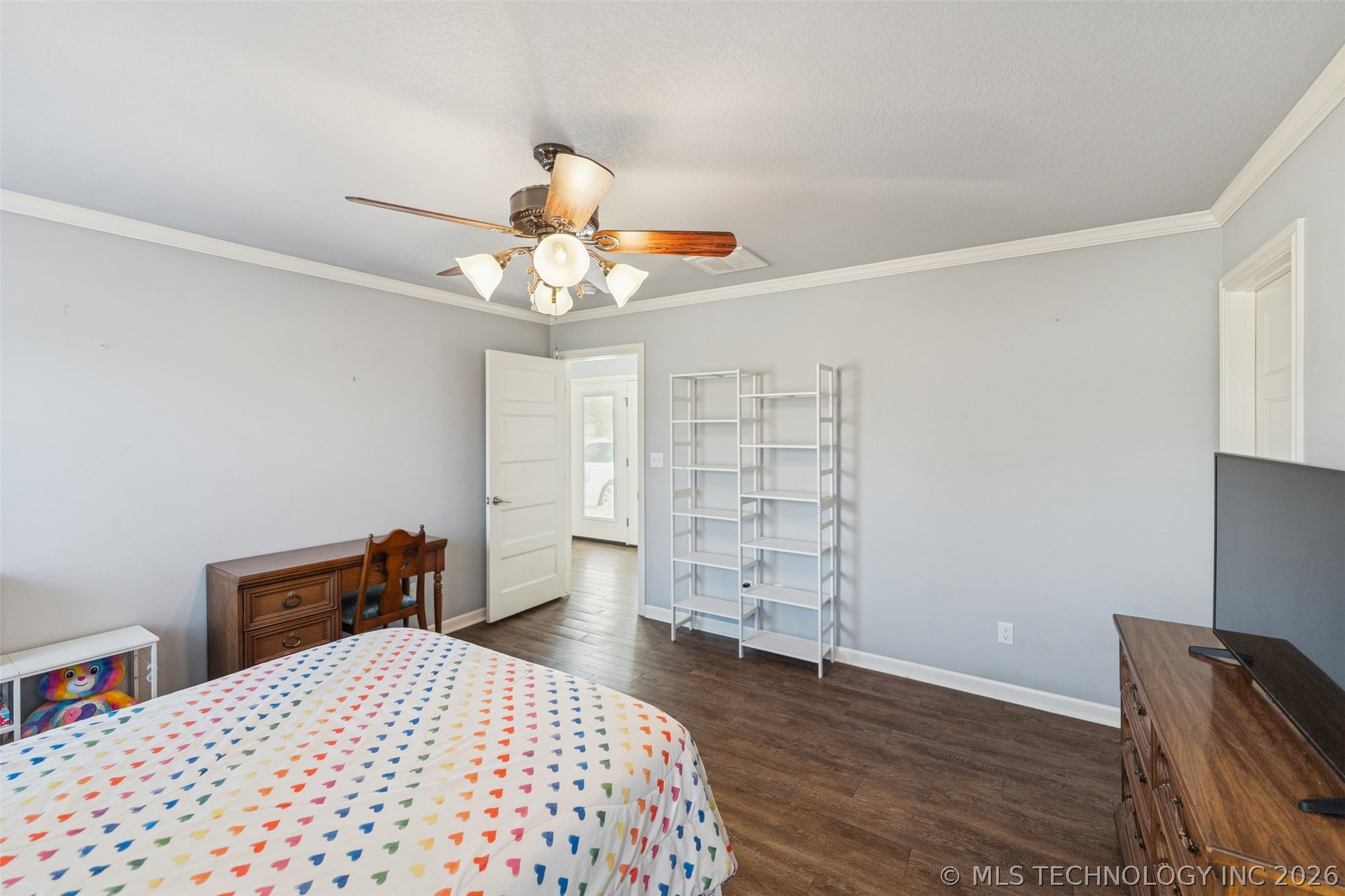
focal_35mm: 14
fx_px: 523
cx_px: 672
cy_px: 448
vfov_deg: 81.2
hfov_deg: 104.3
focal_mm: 14
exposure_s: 1/200
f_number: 2.8
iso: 400
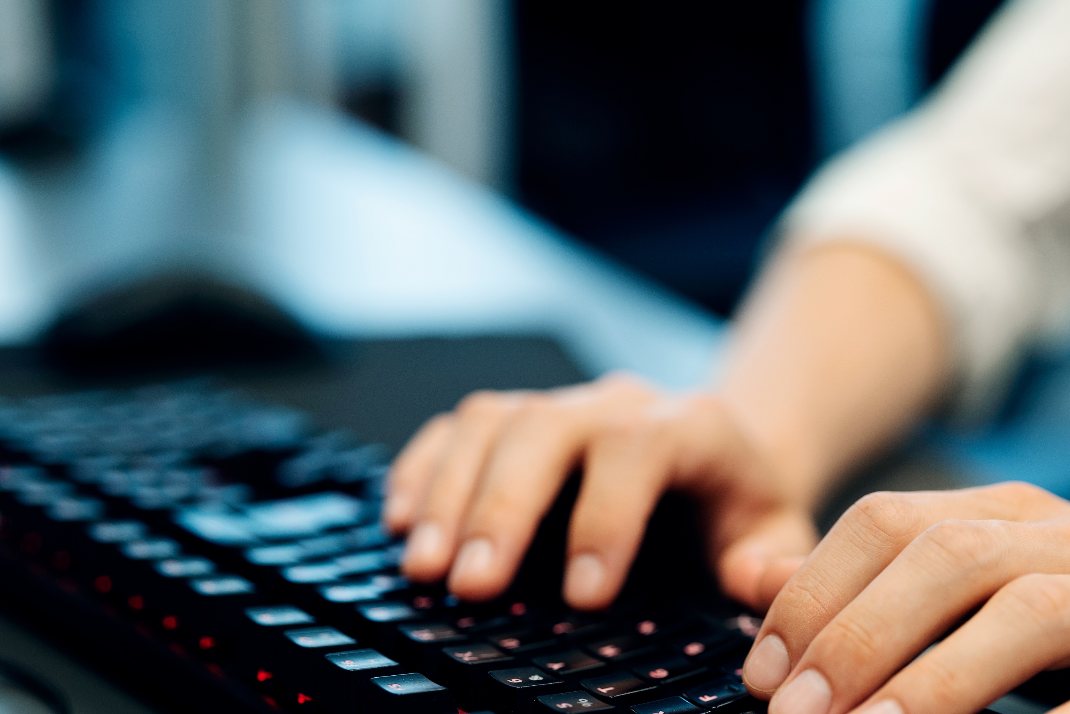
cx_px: 684
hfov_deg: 25.9
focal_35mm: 78
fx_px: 2319
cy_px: 530
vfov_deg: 17.4
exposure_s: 1/160
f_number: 1.8
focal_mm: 50
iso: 100
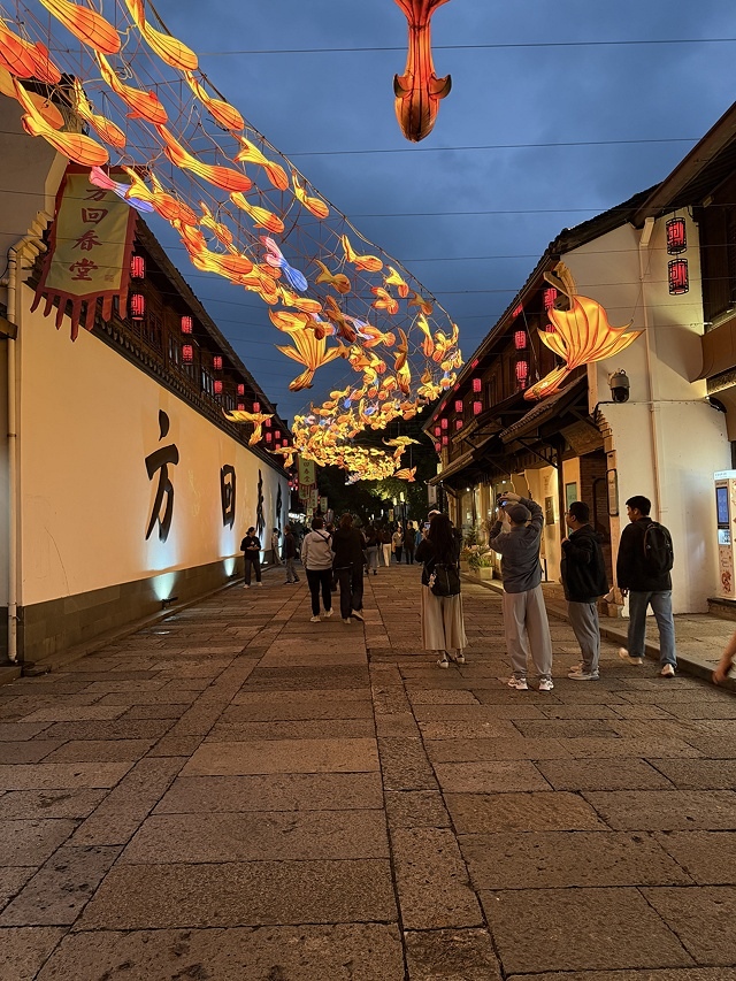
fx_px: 680
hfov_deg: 56.8
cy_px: 490
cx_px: 368
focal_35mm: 24
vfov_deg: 71.6
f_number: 1.78
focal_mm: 6.76
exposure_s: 1/50
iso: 250
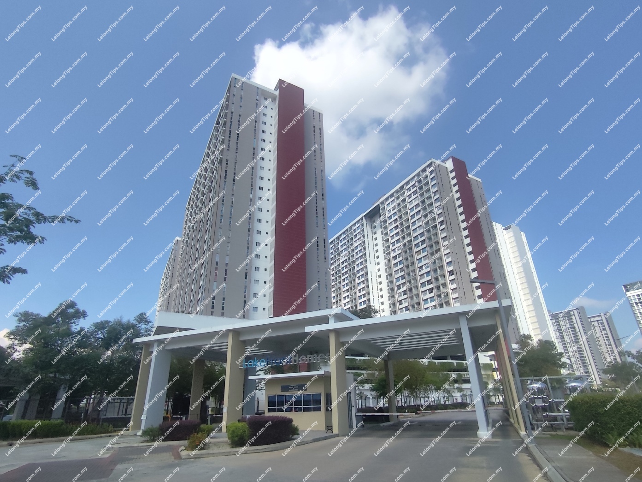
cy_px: 241
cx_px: 321
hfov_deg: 94.5
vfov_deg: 78.1
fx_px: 297
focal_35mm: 16
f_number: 2.2
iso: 50
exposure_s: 1/1722
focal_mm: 1.65
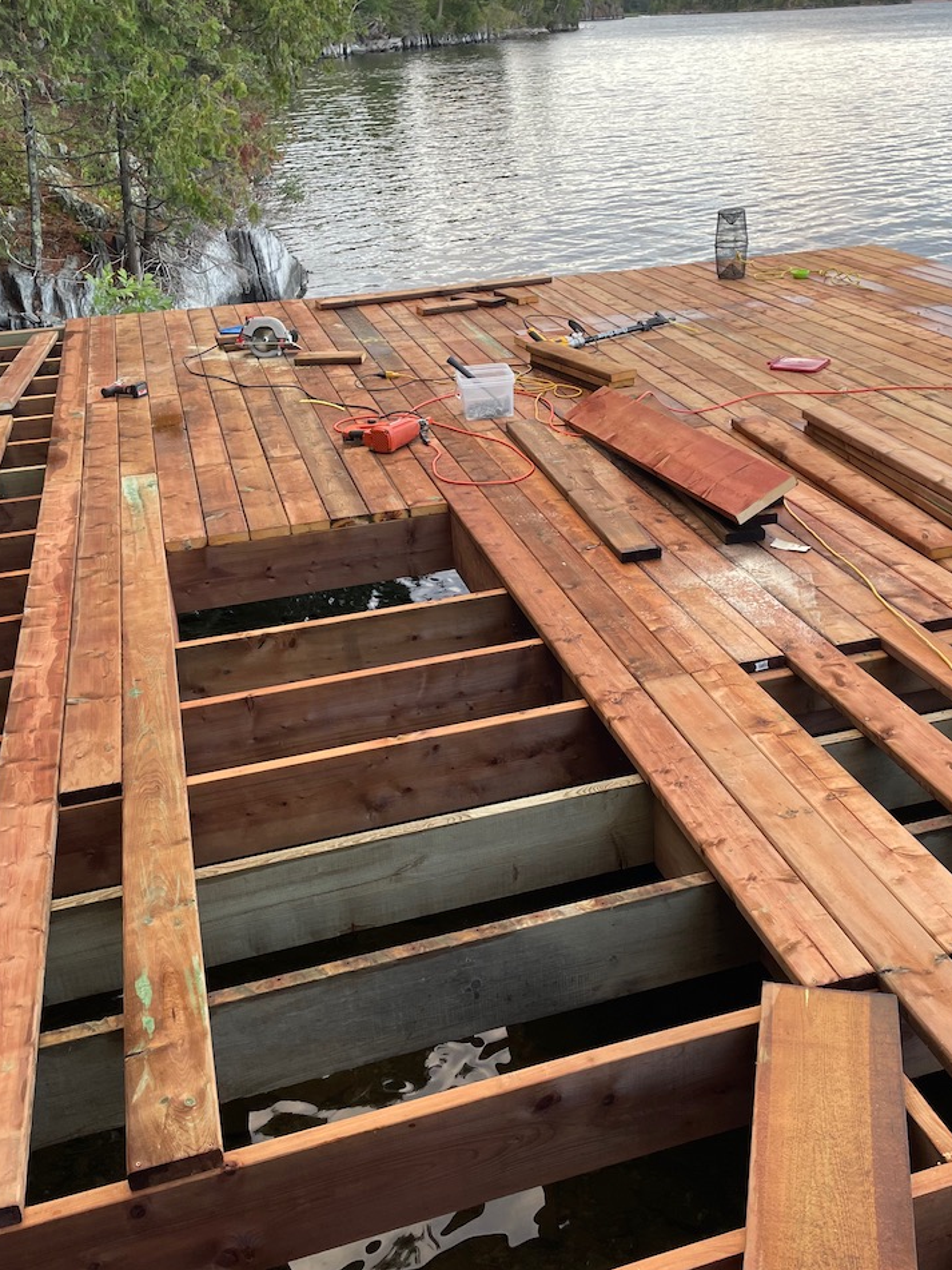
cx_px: 565
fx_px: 1284
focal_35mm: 35
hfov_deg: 40.5
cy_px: 630
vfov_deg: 52.6
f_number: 1.6
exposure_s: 1/121
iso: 40
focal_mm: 4.2
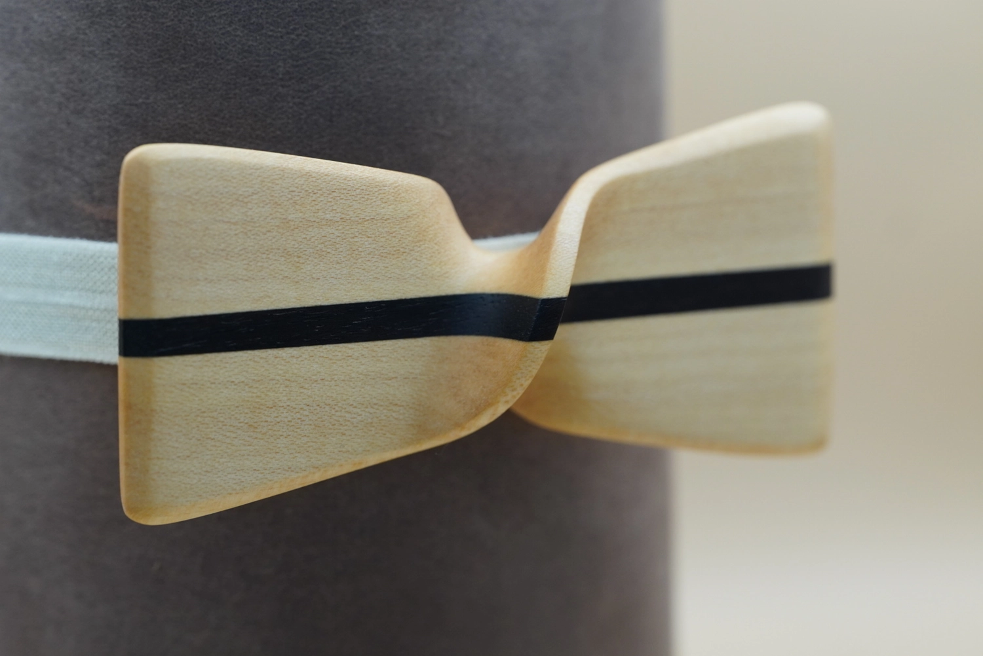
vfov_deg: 10.2
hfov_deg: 15.2
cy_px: 328
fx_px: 3688
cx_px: 492
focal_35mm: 135
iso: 640
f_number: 4
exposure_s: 1/160
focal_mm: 90
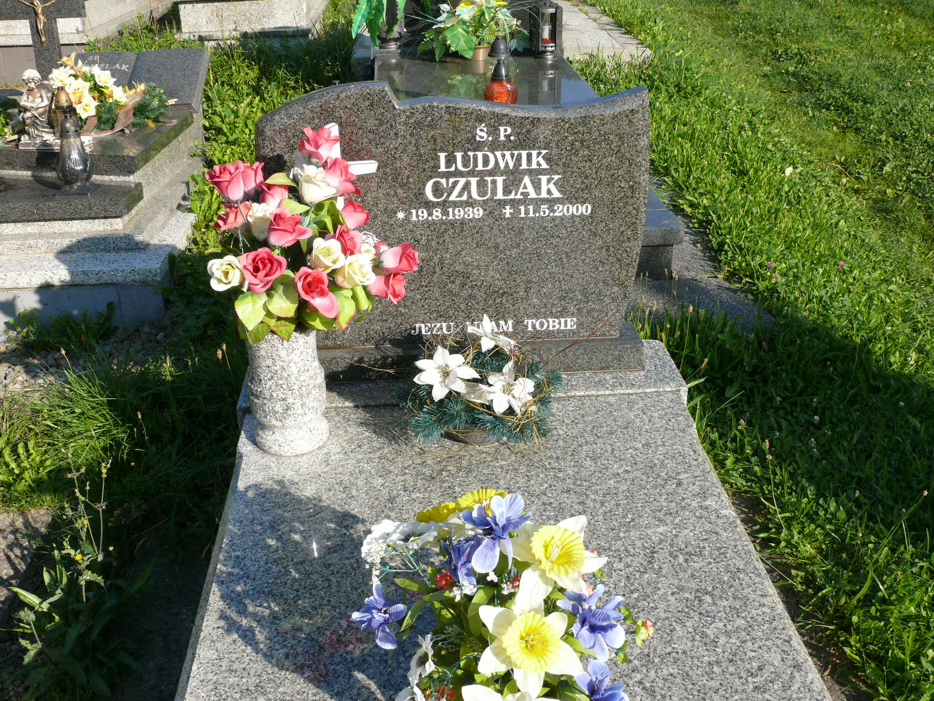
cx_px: 467
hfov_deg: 52.6
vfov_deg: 40.7
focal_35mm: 35
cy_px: 350
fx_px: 944
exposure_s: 1/250
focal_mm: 7.4
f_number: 5.6
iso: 100
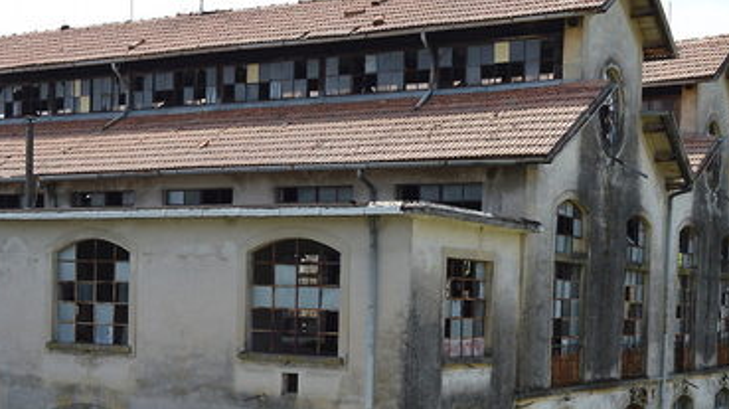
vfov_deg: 18.6
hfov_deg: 32.9
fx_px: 1233
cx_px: 350
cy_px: 347
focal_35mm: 64
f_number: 8
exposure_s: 1/400
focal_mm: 25
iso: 200
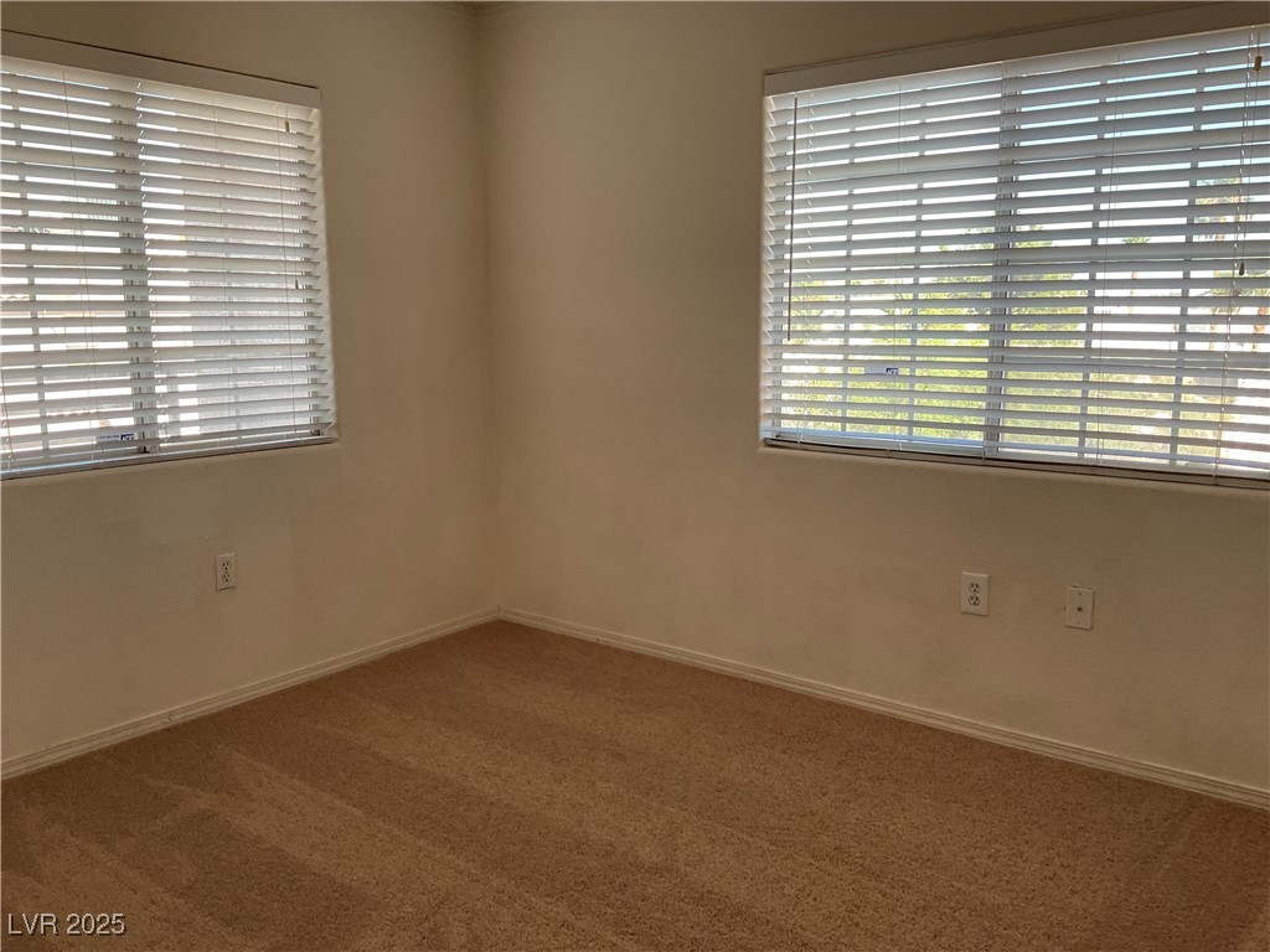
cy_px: 476
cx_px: 635
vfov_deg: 48.2
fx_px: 1064
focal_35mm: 29
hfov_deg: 61.7
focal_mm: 3
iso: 25
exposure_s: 1/120
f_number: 1.8
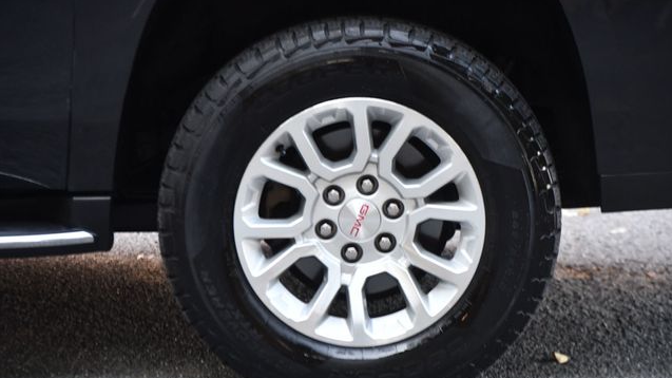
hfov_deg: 11.8
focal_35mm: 183
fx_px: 3260
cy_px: 205
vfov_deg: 6.6
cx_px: 337
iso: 1250
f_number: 4.8
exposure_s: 1/125
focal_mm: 116
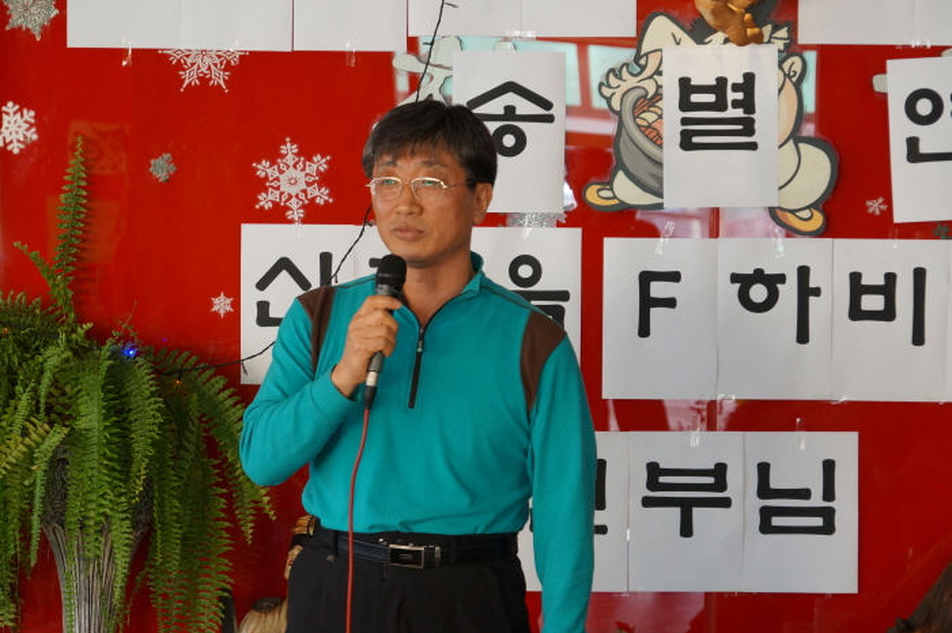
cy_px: 316
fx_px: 3724
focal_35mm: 141
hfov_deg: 14.6
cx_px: 476
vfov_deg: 9.7
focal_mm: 94
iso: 1000
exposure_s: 1/60
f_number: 5.6
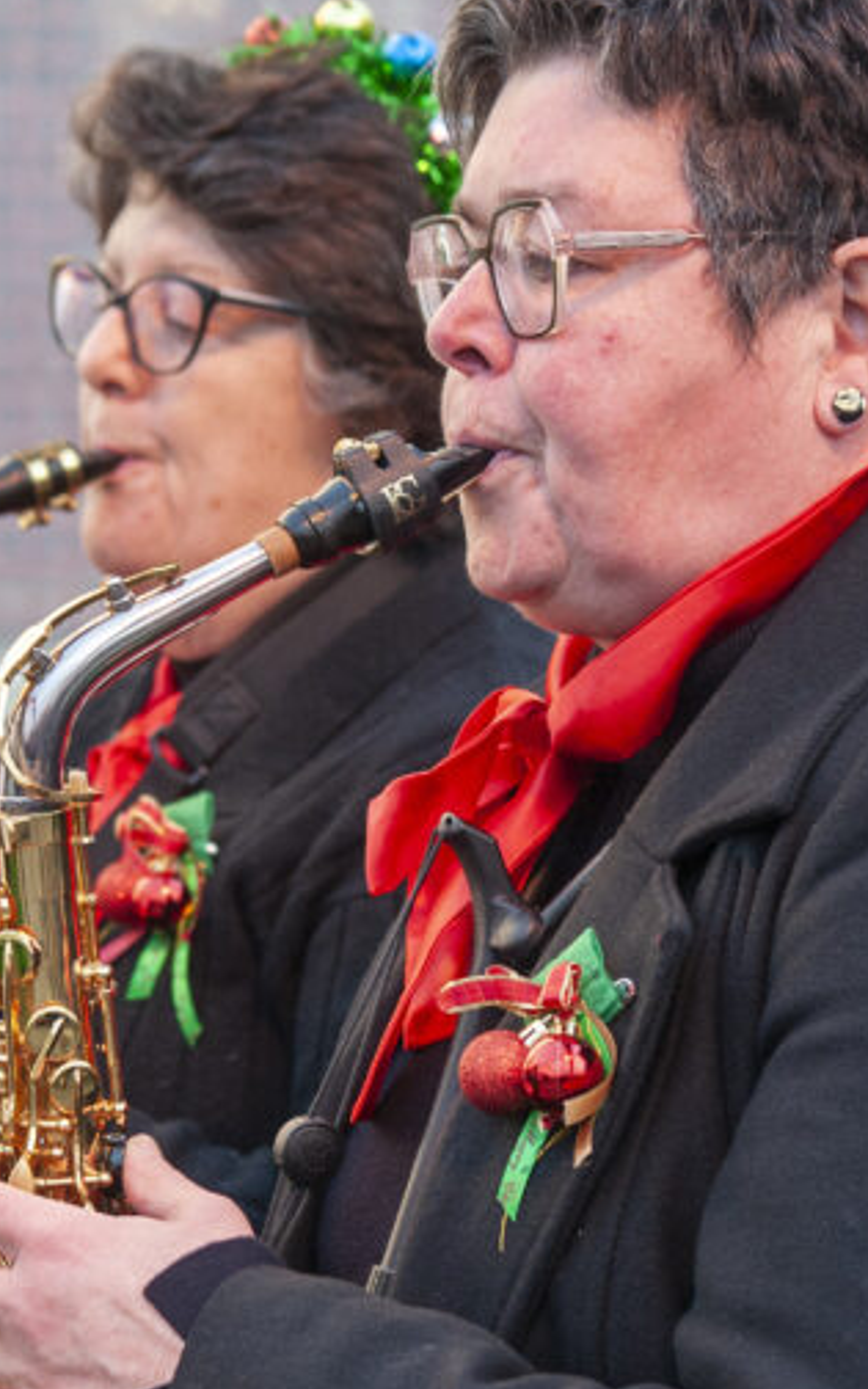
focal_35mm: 120
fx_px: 4542
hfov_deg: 10.9
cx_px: 255
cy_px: 1022
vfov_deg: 17.3
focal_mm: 58
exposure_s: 1/160
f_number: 5
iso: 640
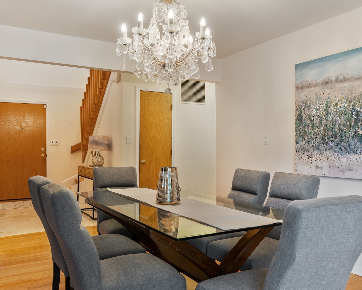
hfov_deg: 54.1
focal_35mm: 33
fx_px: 354
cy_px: 144
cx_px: 201
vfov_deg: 44.5
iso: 320
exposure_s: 1/2.5
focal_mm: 29
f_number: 7.1
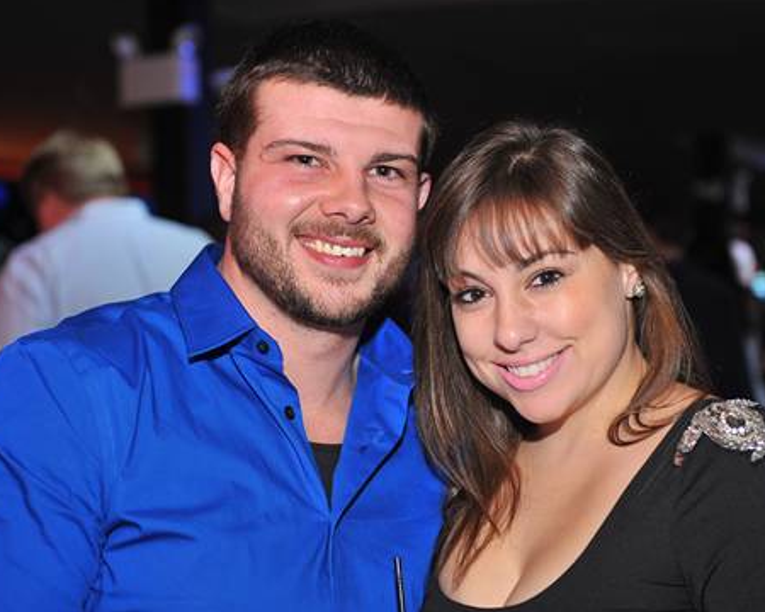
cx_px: 389
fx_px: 1608
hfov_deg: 26.8
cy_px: 303
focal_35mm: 71
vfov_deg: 21.6
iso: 1000
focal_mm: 62
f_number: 4
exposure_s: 1/100
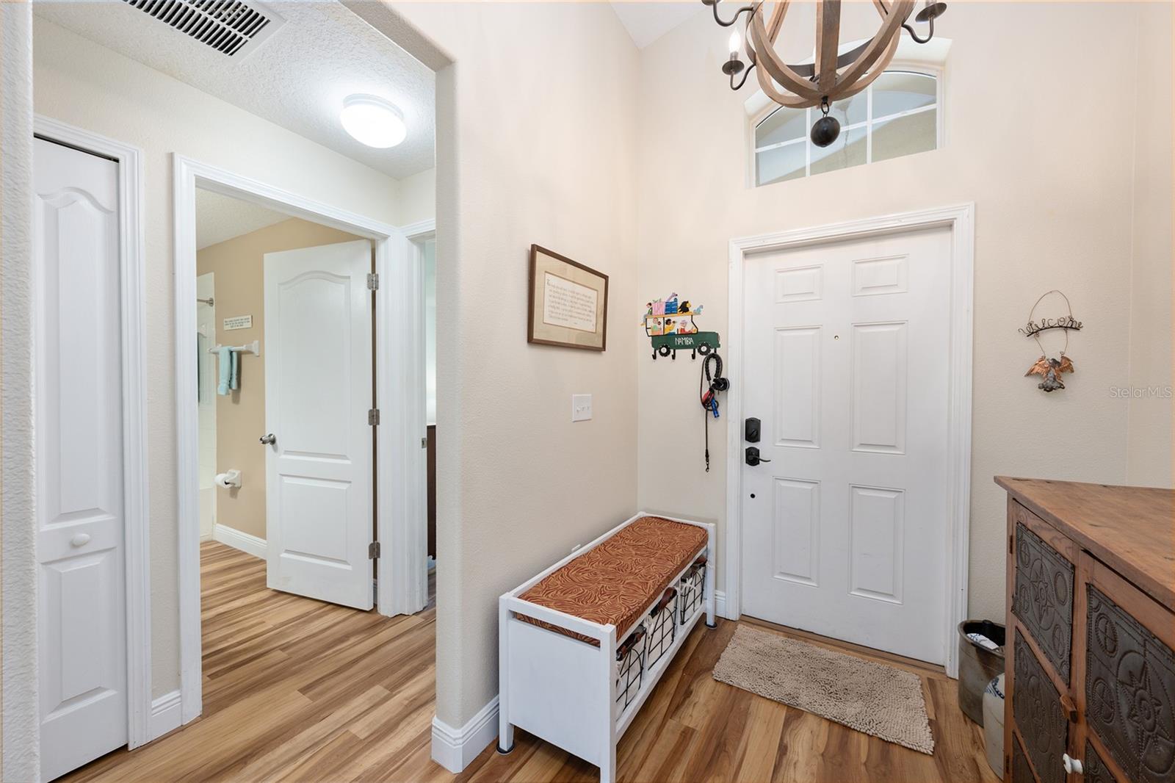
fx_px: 457
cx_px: 588
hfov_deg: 104.3
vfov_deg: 81.2
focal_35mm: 14
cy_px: 392
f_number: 7.1
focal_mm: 14
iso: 200
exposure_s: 1/5
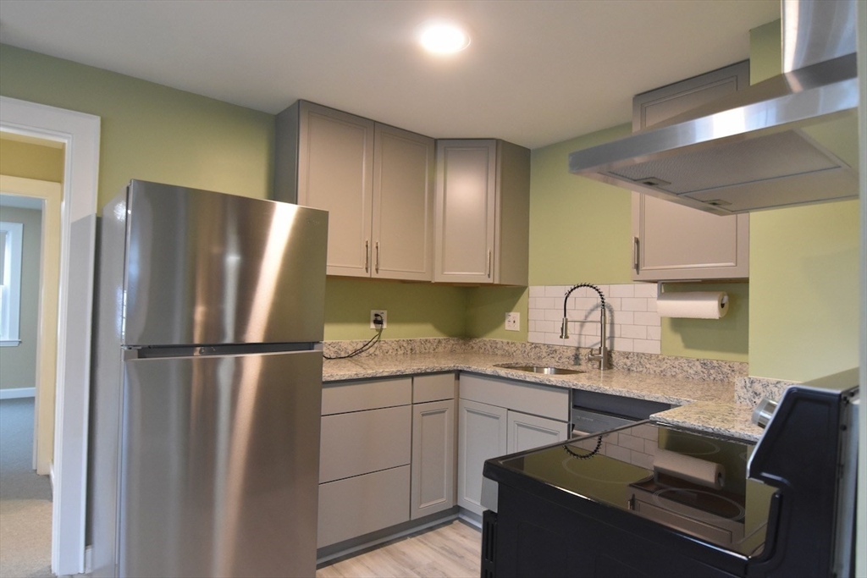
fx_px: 506
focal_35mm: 21
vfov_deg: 59.5
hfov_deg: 81.2
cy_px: 289
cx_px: 434
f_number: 4
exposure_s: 1/60
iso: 1800
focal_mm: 14
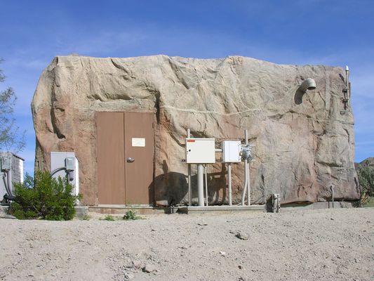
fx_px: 378
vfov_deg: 40.7
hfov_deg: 52.6
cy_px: 140
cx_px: 187
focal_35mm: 35
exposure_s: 1/297
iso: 50
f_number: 6.3
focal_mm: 8.9
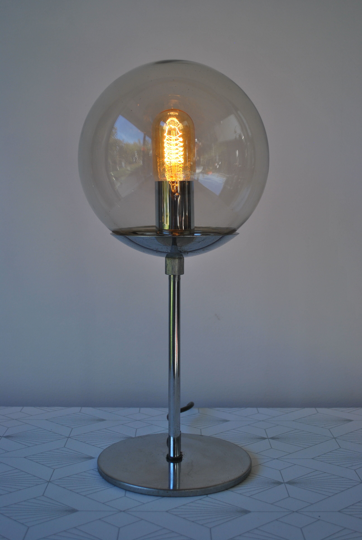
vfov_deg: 41.1
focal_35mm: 48
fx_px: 722
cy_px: 270
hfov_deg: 28.2
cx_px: 181
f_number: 5.6
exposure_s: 1/125
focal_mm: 32
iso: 100
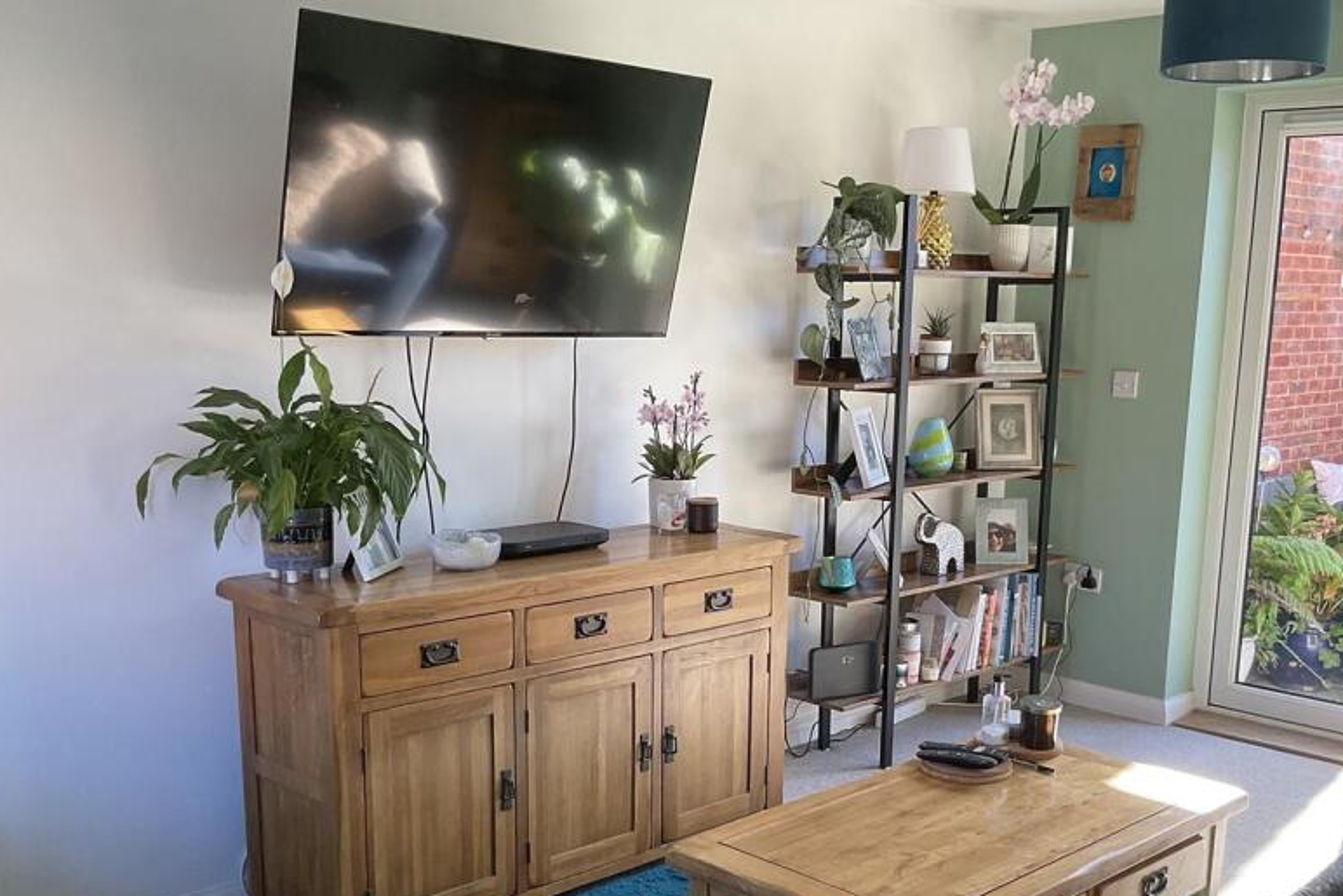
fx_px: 1492
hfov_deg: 48.3
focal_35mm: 40
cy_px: 612
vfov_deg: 33.1
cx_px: 757
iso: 50
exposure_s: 1/122
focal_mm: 3
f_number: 1.8
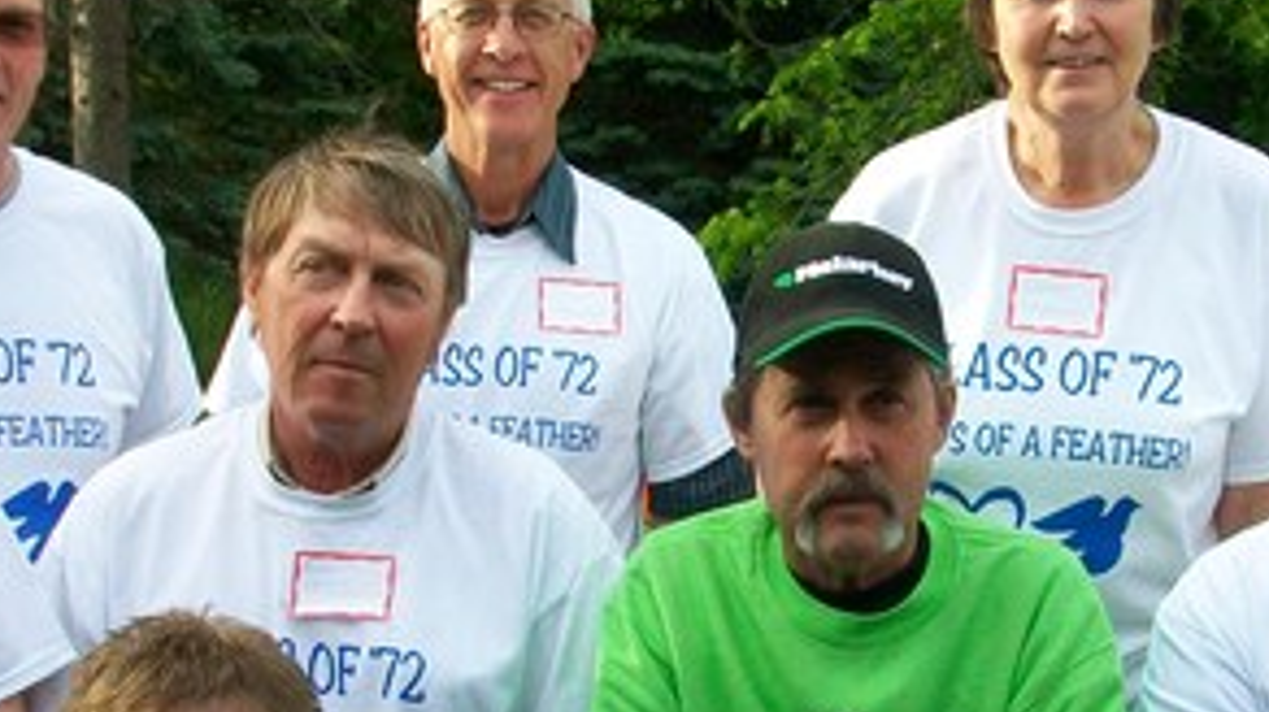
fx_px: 2893
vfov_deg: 14.0
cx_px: 869
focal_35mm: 86
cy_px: 551
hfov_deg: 24.6
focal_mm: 5.7
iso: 64
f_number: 2.8
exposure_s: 1/200
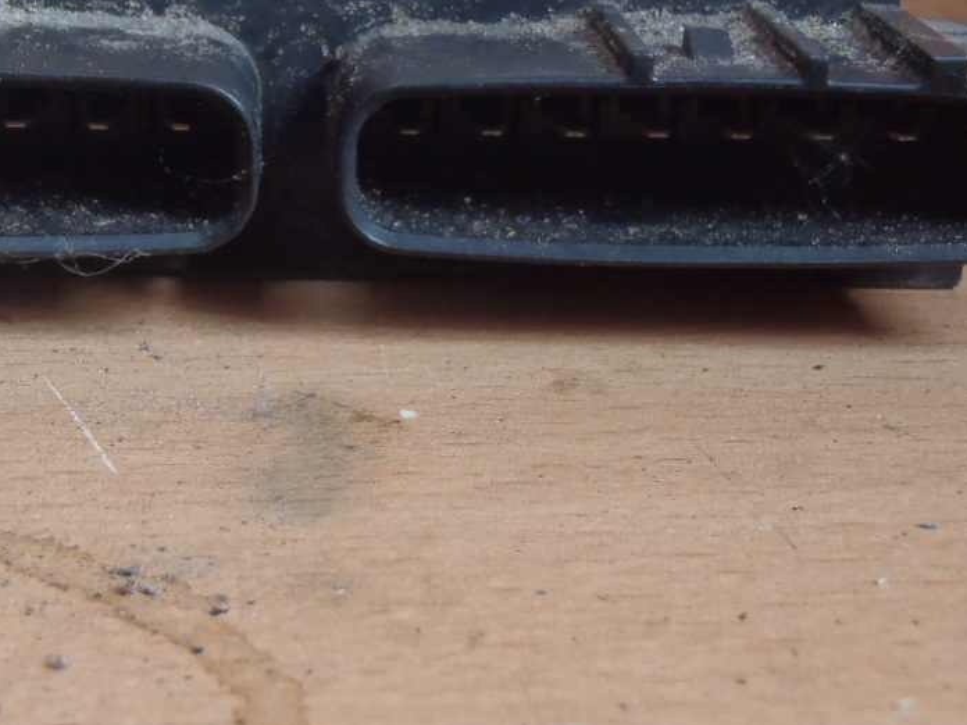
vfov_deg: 21.5
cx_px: 264
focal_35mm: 68
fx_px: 1900
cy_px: 211
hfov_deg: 28.2
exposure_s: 1/6
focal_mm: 6.64
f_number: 4.7
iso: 200
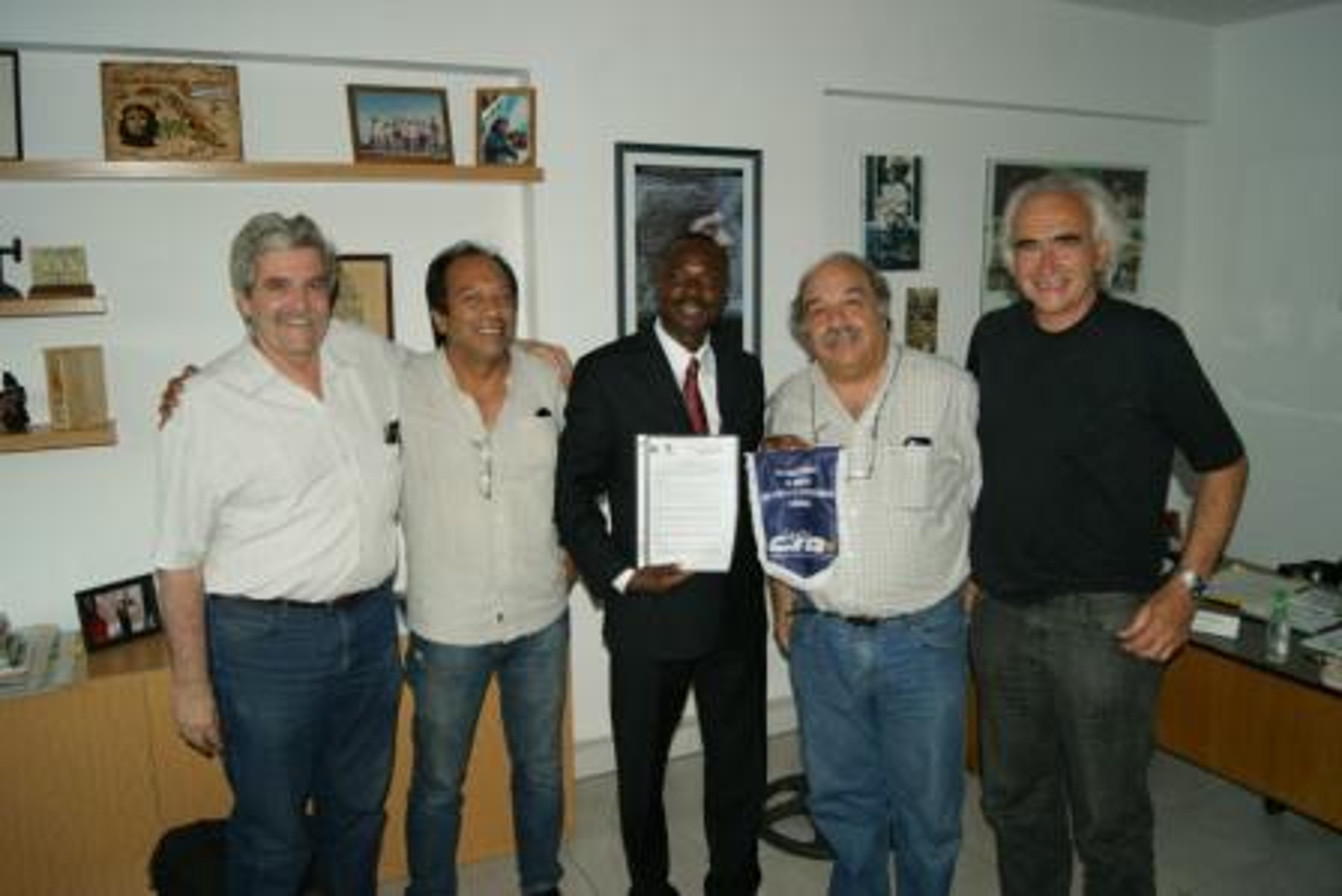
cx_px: 671
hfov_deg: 67.4
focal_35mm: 27
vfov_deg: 48.0
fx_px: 1007
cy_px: 448
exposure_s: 1/60
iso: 400
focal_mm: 18
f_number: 5.6
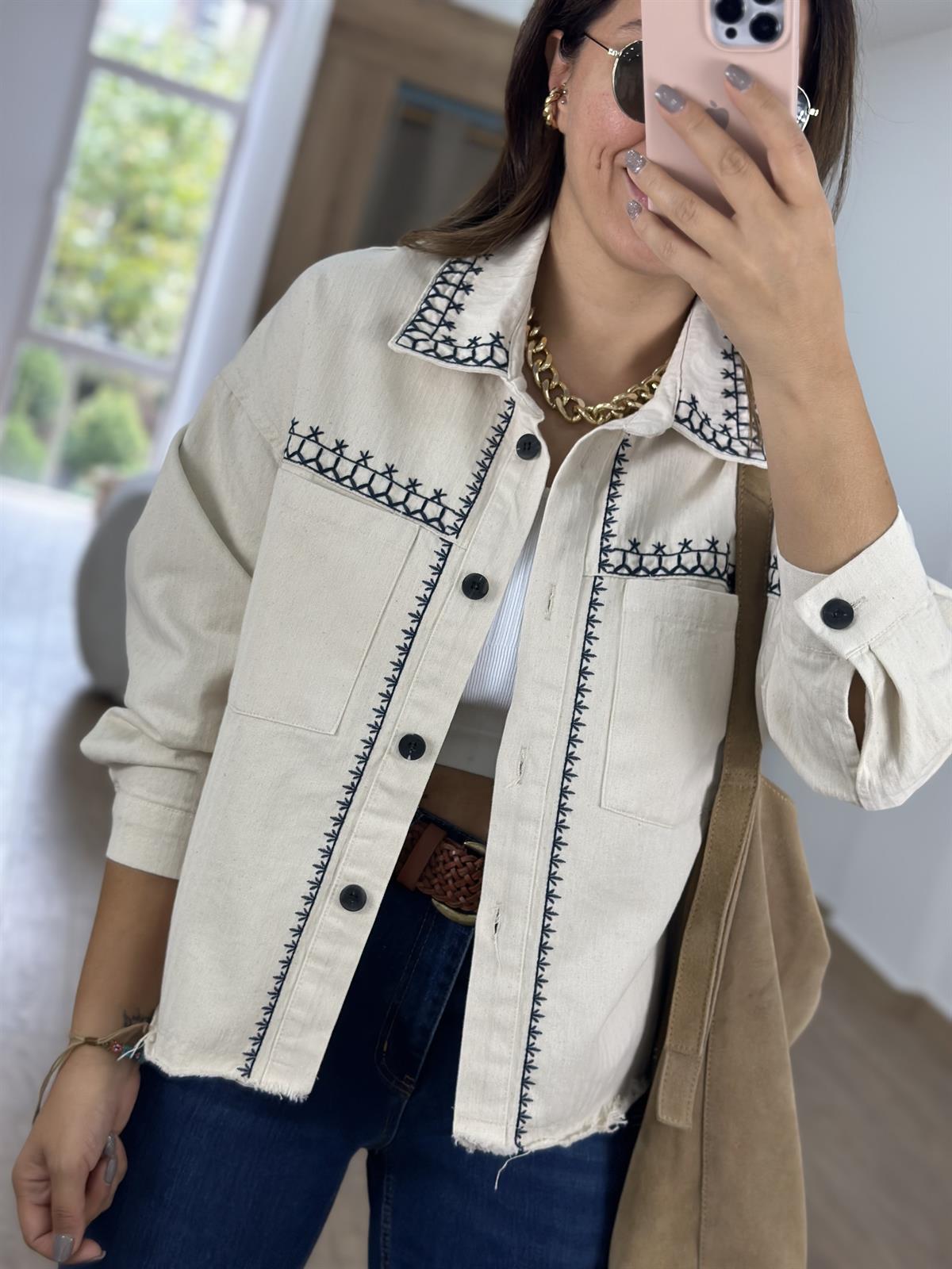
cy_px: 634
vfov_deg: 39.7
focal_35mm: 48
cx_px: 476
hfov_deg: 30.3
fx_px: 1760
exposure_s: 1/419
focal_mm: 6.86
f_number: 1.78
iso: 80
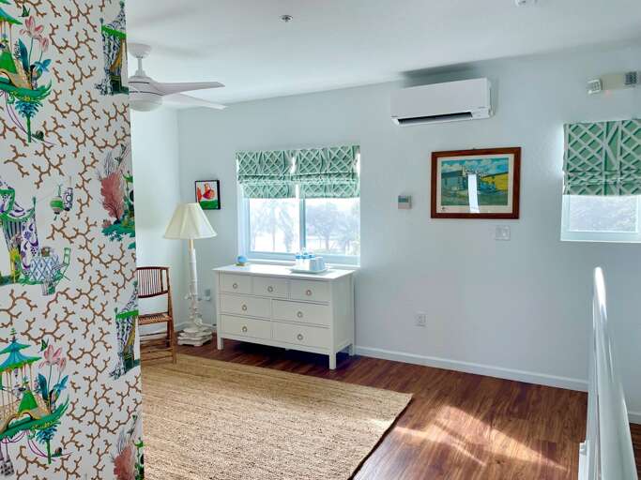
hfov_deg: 67.3
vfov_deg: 53.0
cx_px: 320
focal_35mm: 26
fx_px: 481
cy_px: 240
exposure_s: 1/120
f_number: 1.6
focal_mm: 4.2
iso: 32
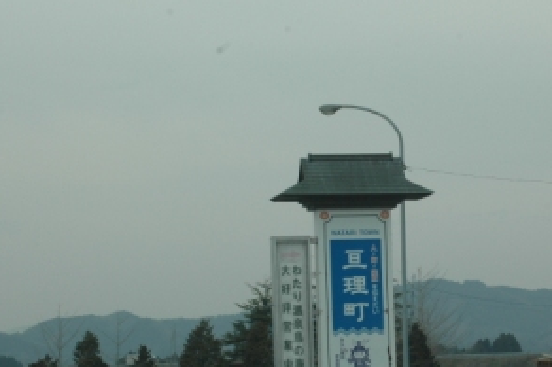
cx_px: 399
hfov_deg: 12.7
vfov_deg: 8.5
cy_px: 229
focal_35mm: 161
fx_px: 2466
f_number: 11
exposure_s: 1/500
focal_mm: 70
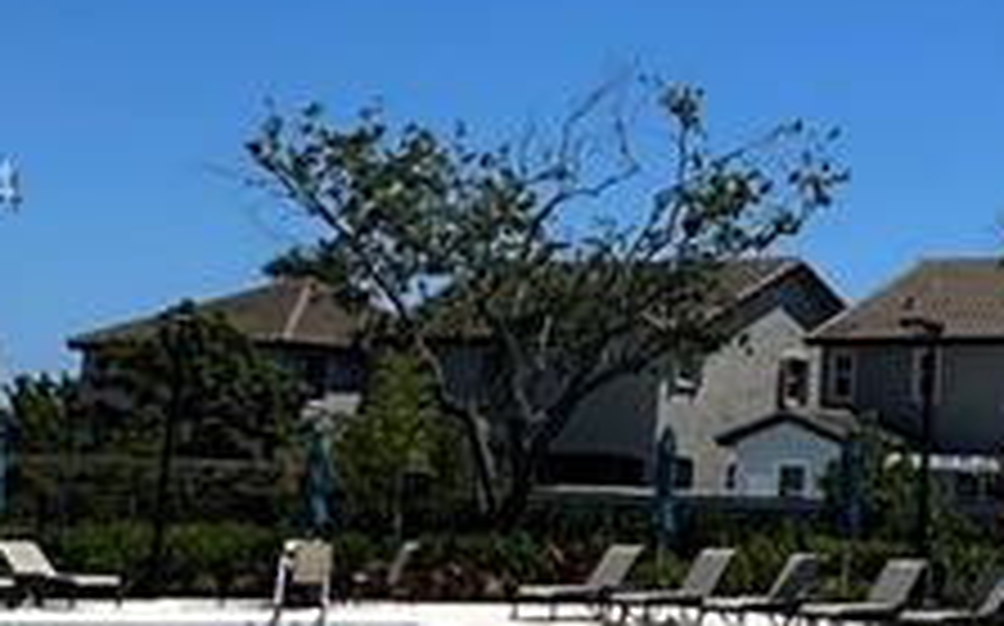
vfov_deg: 16.2
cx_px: 1220
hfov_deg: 23.5
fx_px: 2187
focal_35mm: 80
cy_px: 189
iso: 50
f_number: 2.2
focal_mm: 2.22
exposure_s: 1/4464
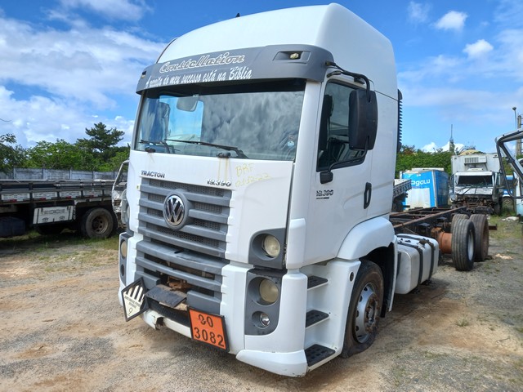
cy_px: 196
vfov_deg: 54.9
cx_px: 262
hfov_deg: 69.4
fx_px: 378
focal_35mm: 25
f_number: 2
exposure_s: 1/654
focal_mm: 4.6
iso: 25
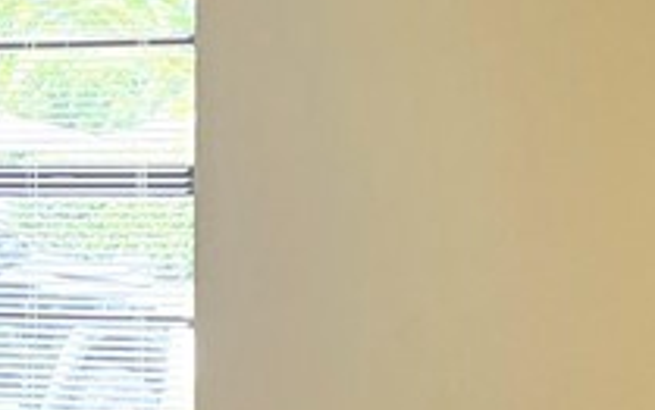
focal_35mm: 135
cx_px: 721
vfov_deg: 9.7
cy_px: 147
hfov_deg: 15.1
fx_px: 2412
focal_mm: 5.1
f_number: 1.6
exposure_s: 1/120
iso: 125
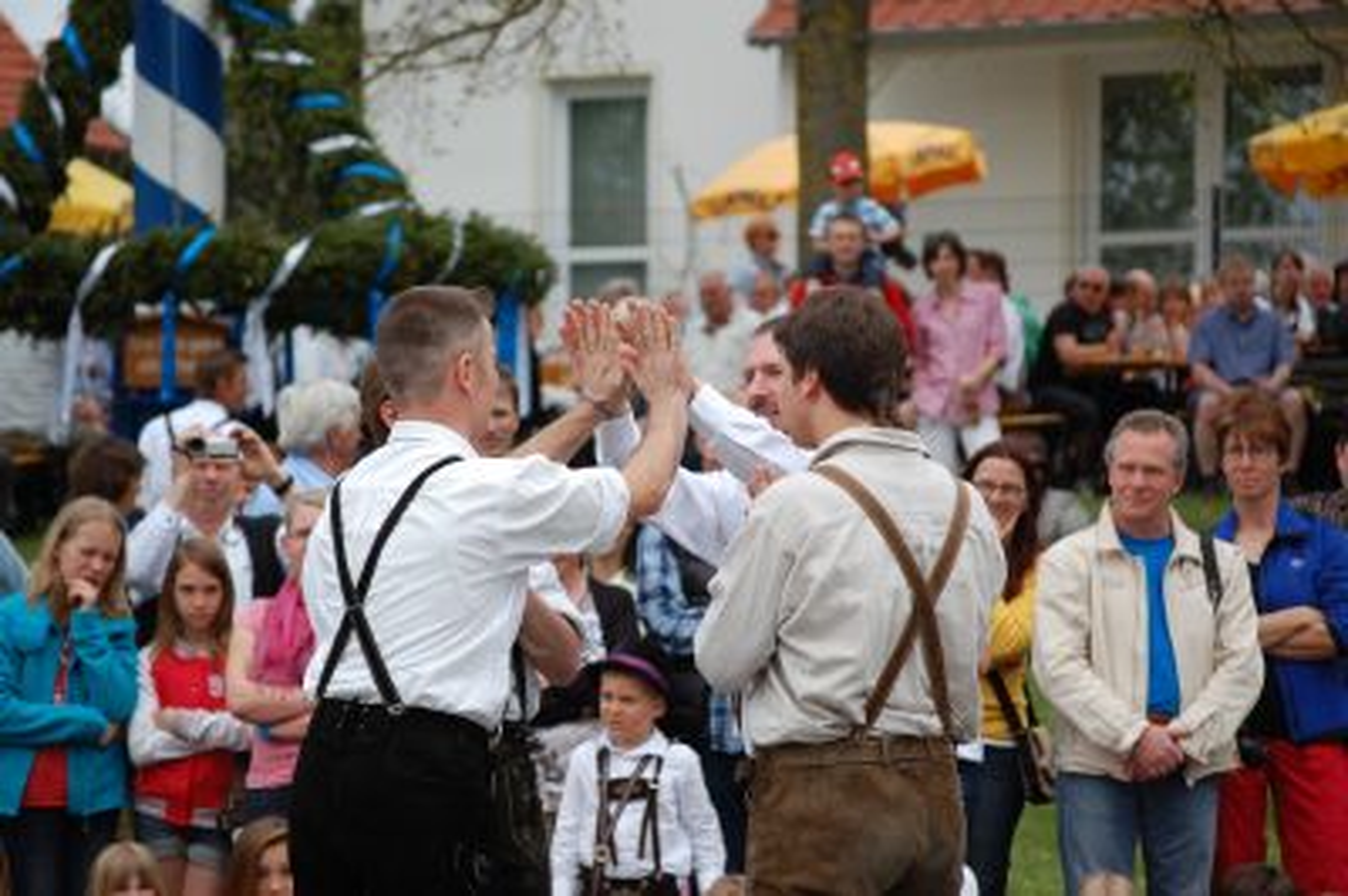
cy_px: 448
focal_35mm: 174
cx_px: 674
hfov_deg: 11.8
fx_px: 6510
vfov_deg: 7.9
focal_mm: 116
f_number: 5.6
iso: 200
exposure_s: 1/500
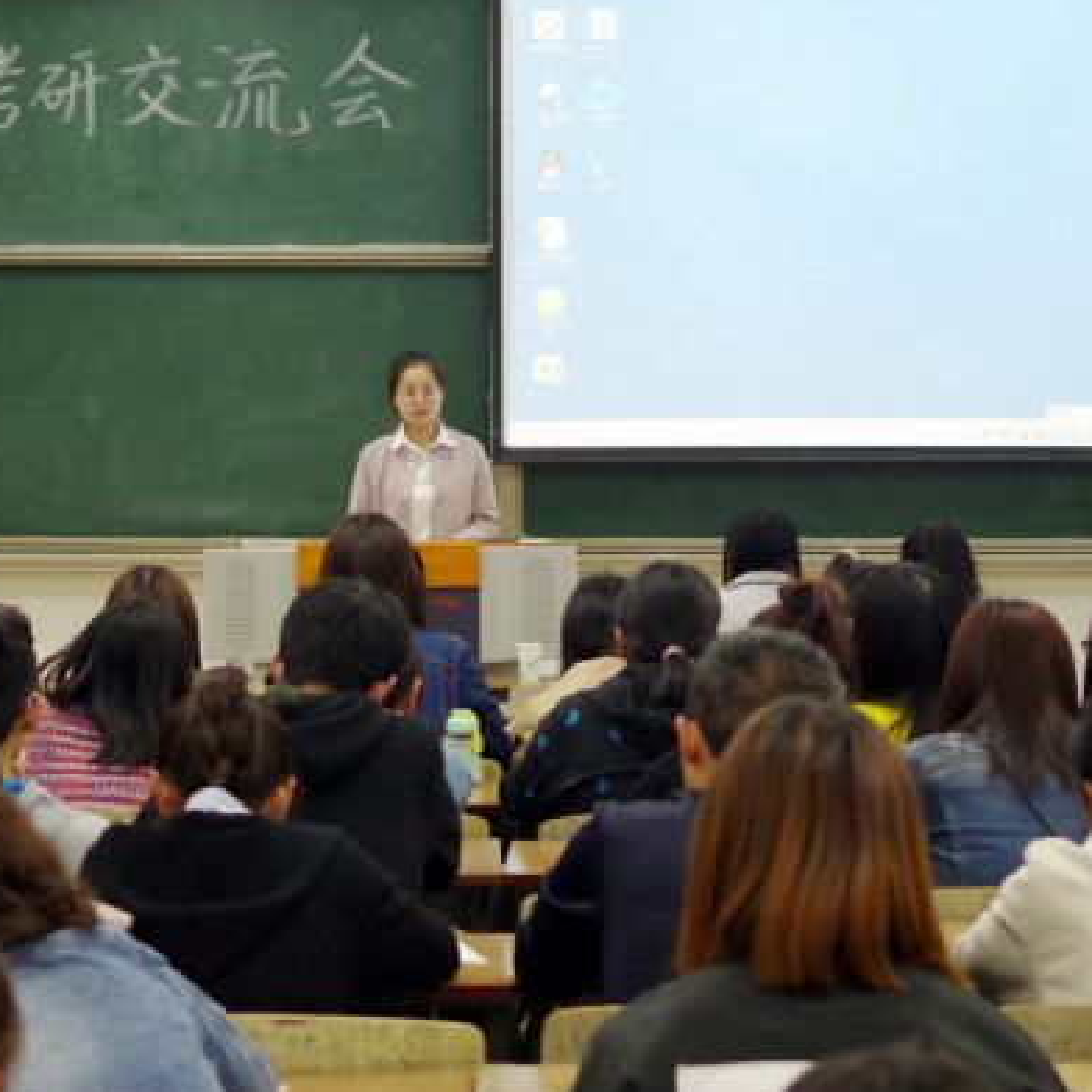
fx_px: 2962
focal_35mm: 83
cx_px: 482
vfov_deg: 20.9
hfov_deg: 20.9
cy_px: 547
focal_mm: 42.5
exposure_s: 1/60
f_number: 4.5
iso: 1600
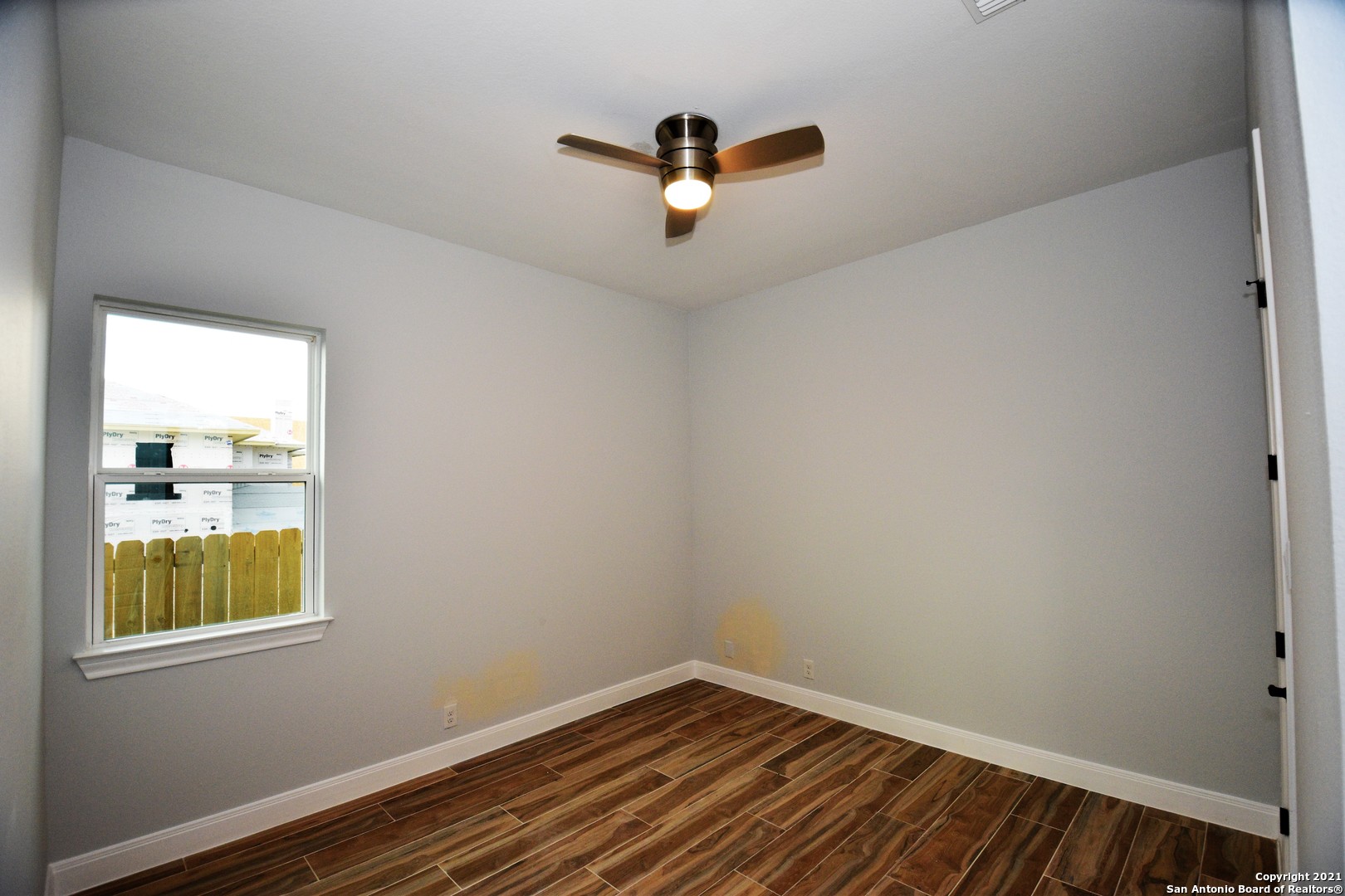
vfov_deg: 77.3
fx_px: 560
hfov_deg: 100.4
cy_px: 448
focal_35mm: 15
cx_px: 672
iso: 800
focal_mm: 10
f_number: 4
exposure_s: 1/160
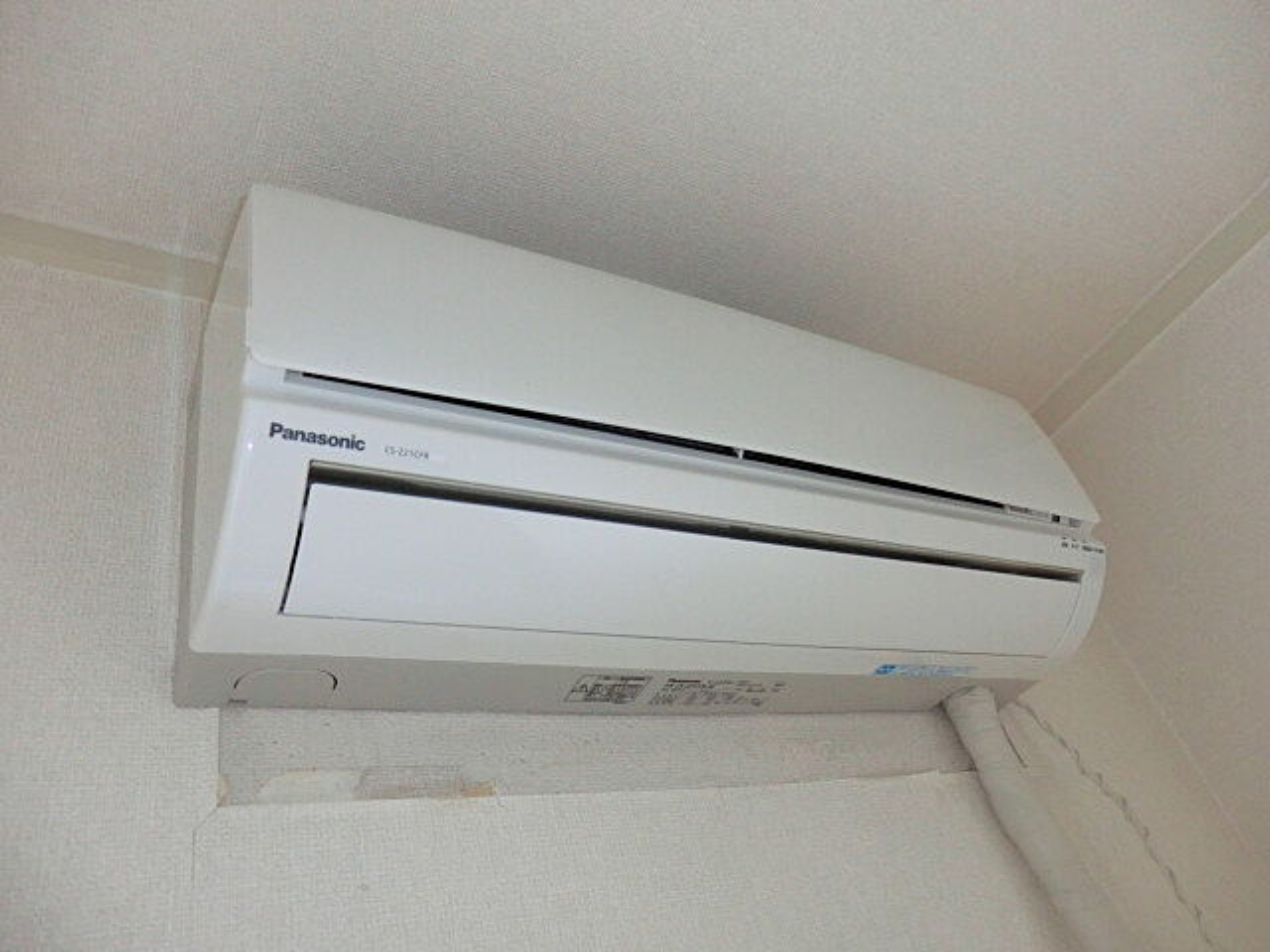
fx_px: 881
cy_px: 476
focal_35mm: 24
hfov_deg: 71.6
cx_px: 635
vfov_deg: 56.8
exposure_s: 1/60
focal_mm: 4.3
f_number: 3.2
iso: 400
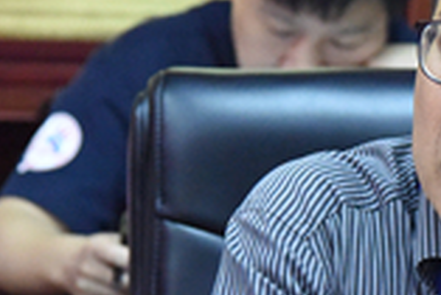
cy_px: 215
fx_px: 3948
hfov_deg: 6.4
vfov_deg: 4.3
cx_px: 486
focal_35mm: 322
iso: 12800
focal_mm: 92
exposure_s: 1/320
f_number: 4
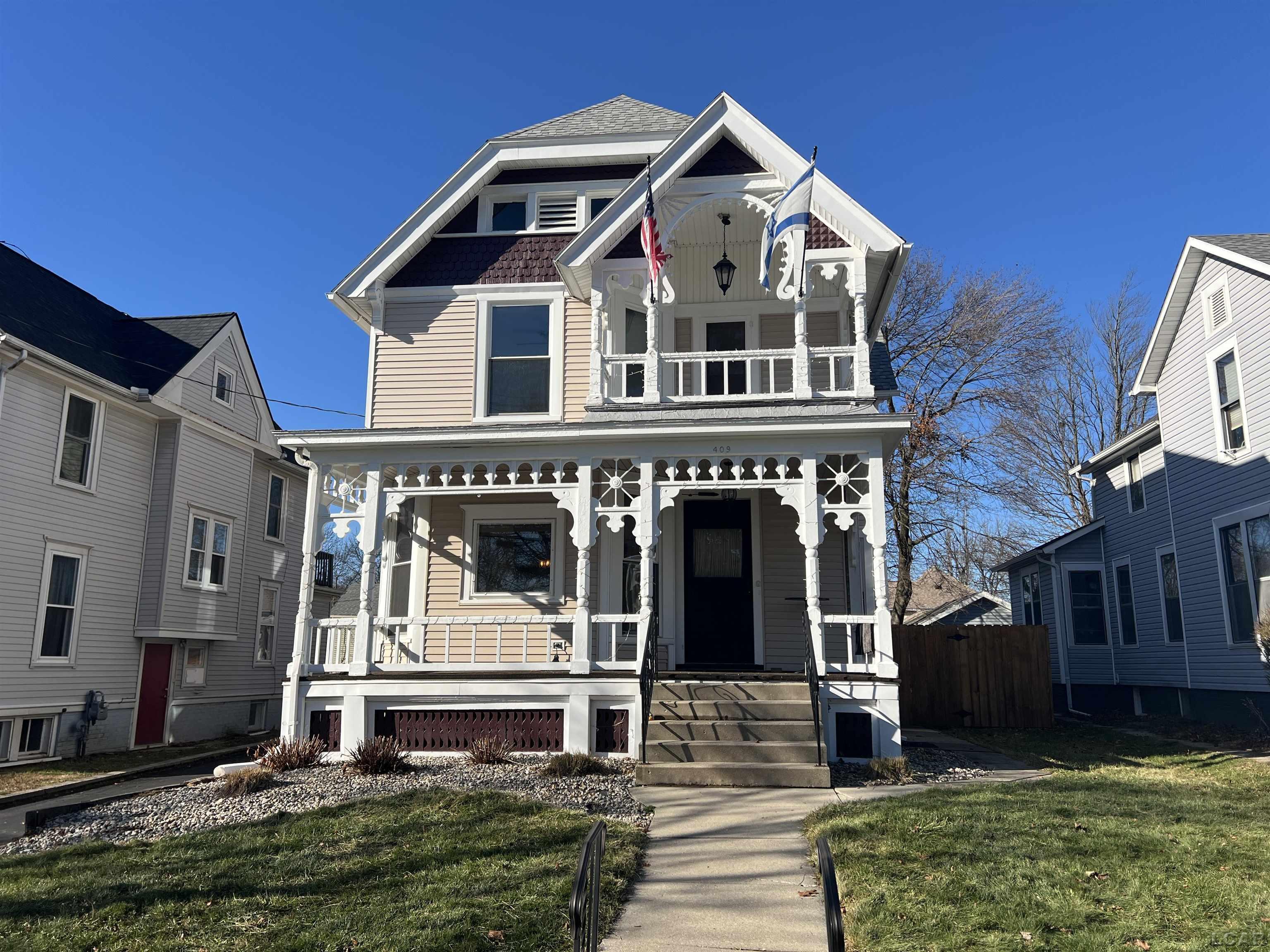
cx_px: 635
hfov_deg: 67.3
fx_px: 954
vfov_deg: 53.1
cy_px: 476
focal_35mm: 26
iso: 50
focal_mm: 5.7
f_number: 1.5
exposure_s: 1/3968
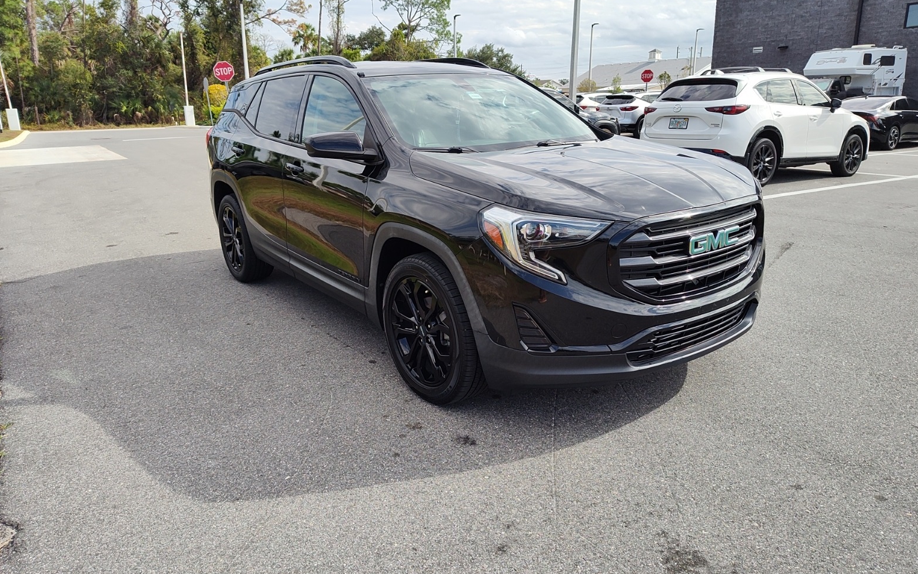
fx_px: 625
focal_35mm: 25
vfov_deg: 49.2
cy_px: 261
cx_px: 460
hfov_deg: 72.5
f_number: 1.8
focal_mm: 5.56
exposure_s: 1/2236
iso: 100
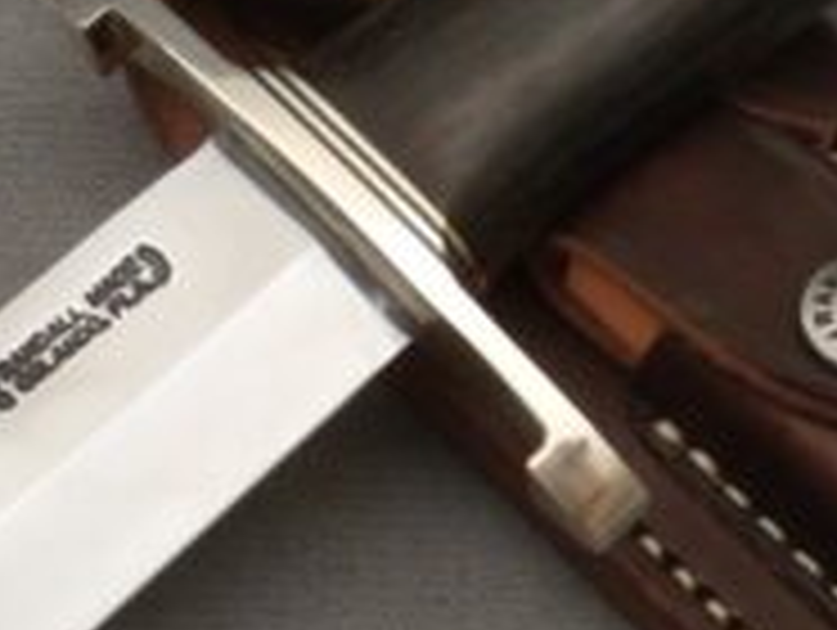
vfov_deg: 11.3
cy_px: 364
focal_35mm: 132
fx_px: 3196
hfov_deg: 14.9
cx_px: 396
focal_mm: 7.28
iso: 400
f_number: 3.6
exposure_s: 1/20
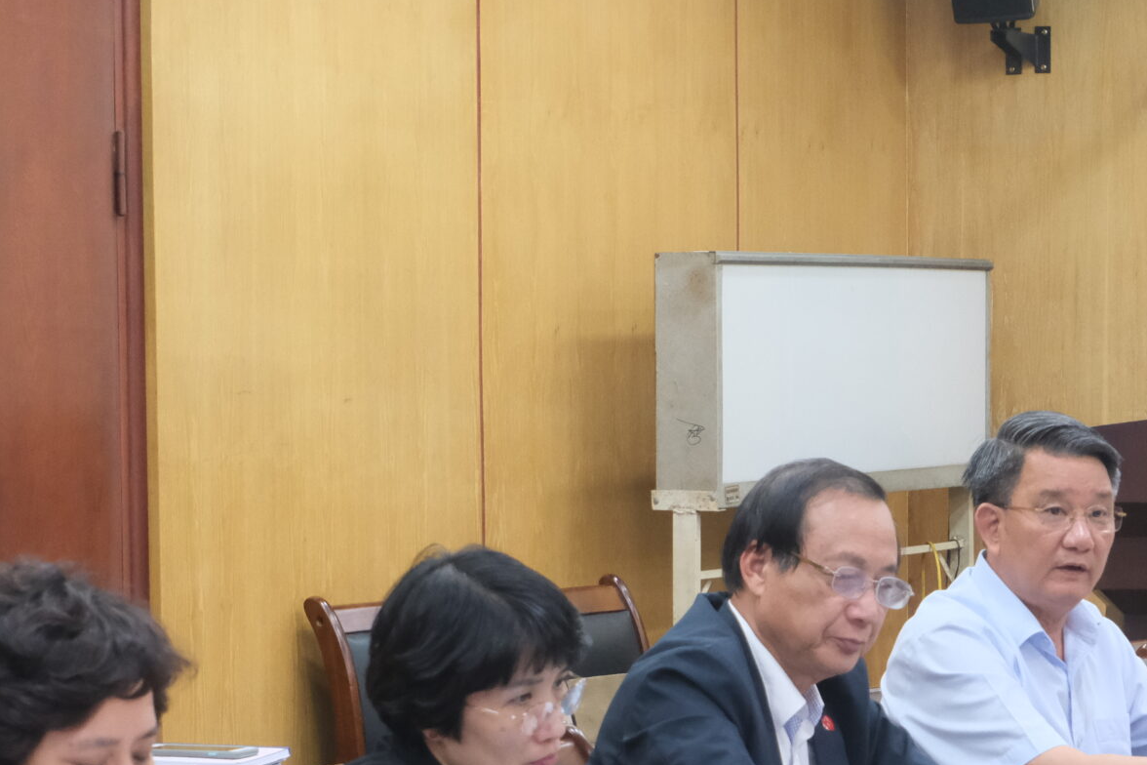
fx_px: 4715
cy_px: 625
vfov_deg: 9.2
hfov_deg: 13.8
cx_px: 857
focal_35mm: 148
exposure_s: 1/28
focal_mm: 45
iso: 3200
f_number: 5.6
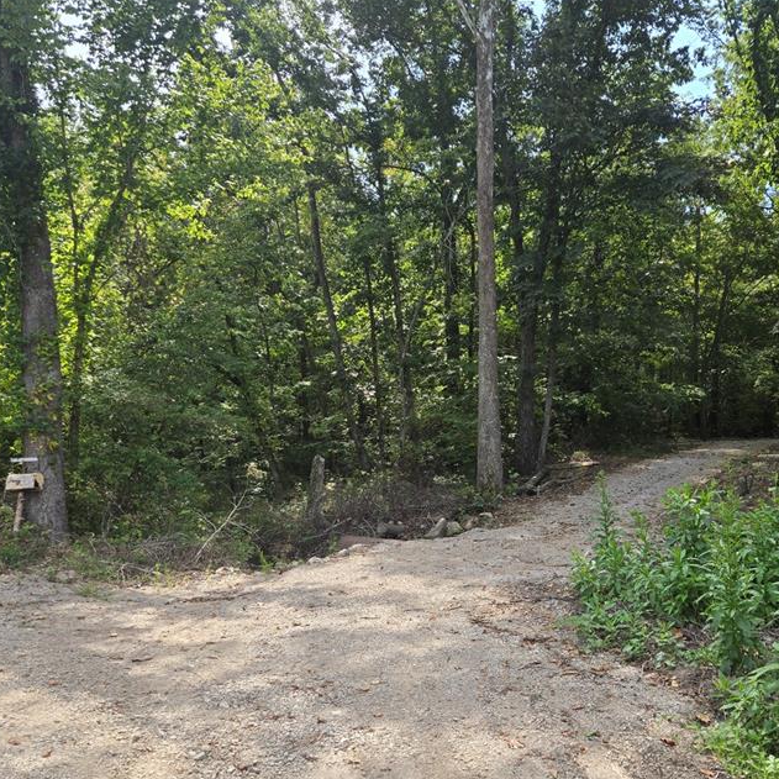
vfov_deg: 49.6
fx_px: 840
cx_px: 423
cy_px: 443
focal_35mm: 33
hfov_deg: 49.7
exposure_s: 1/640
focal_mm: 5.4
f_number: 1.8
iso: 25
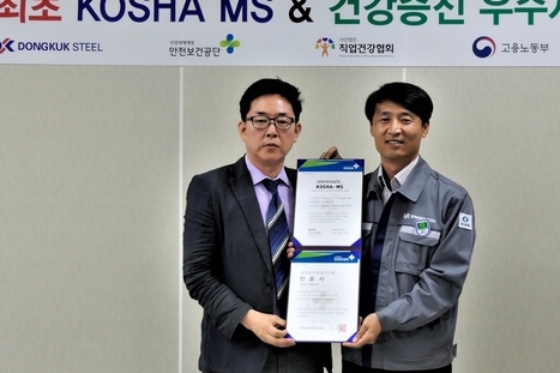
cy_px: 200
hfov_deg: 38.8
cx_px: 333
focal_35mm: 51
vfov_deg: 26.5
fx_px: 793
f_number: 3.3
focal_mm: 12.7
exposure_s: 1/80
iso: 320
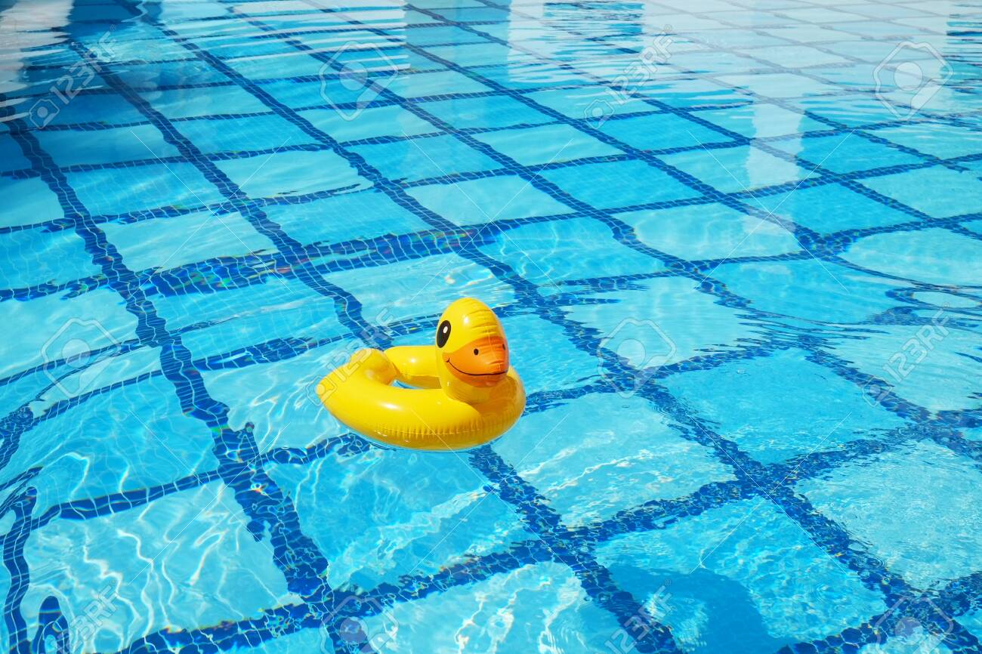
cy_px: 327
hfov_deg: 41.9
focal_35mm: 47
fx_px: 1282
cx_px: 491
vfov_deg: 28.6
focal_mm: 31.5
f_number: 8
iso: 200
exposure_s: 1/1000
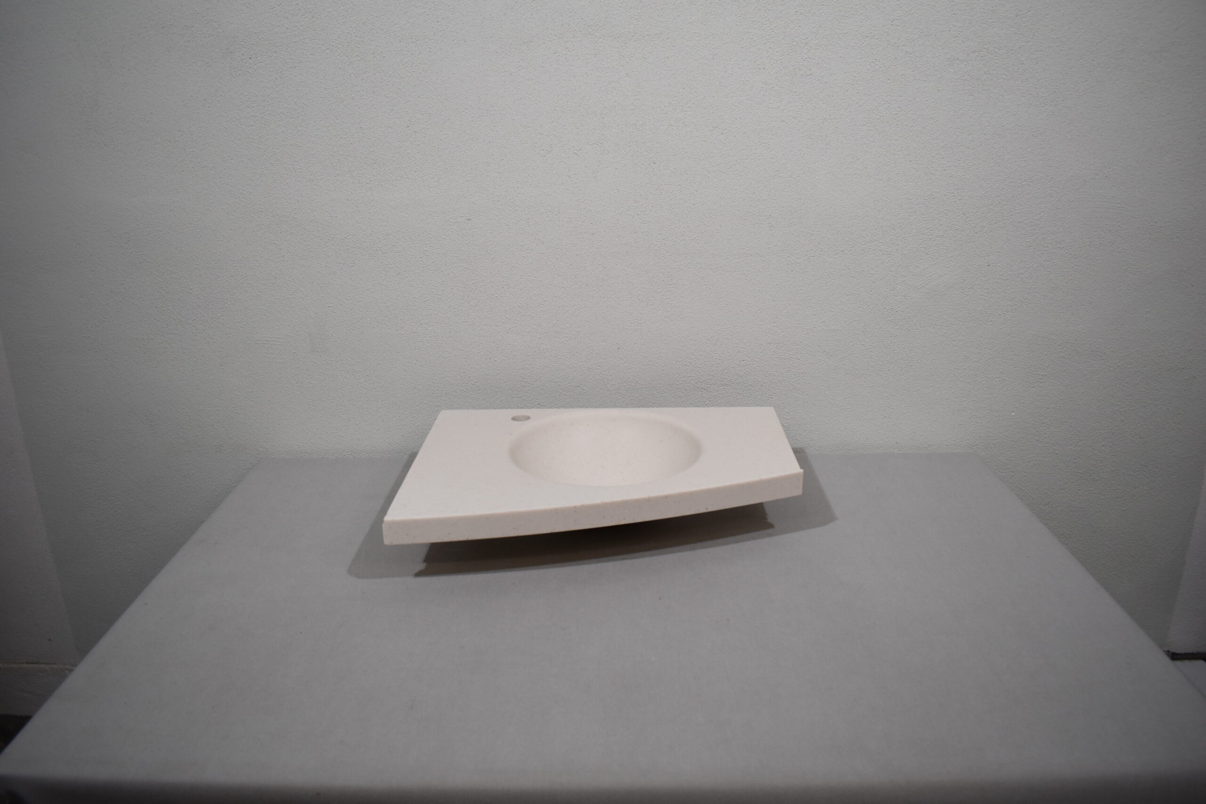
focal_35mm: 27
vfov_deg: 47.9
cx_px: 603
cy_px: 402
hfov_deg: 67.4
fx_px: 904
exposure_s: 1/250
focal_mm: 18
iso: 400
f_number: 4.5
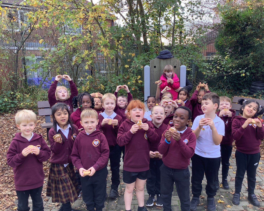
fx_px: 258
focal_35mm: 33
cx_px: 142
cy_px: 106
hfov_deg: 54.2
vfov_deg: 44.5
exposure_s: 1/100
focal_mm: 3.3
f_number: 2.4
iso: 32
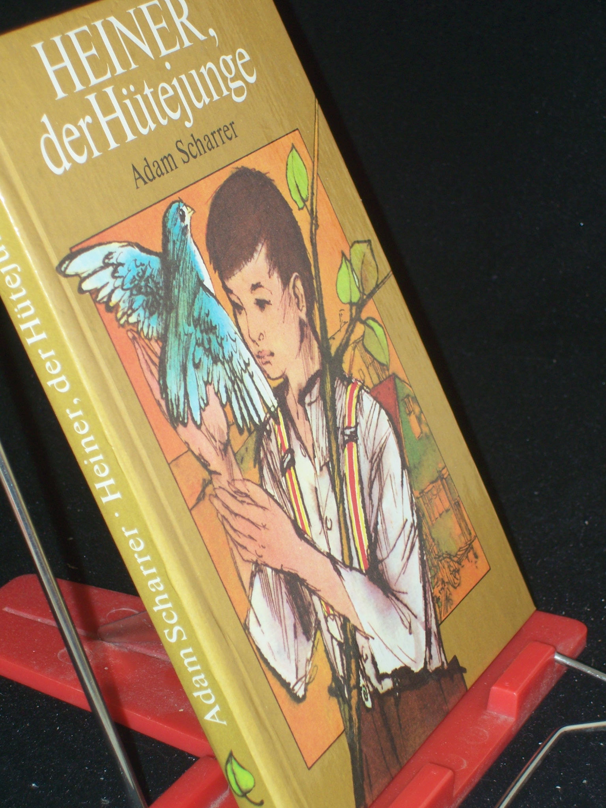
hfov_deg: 14.5
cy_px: 404
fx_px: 2381
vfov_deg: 19.3
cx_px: 303
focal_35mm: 102
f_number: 4.6
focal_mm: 16.8
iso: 80
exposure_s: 1/100
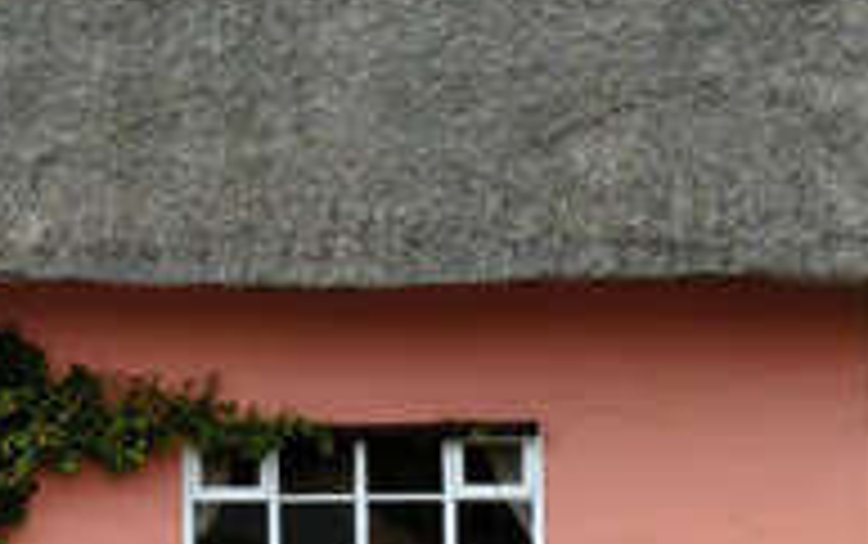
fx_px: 4001
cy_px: 101
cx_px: -621
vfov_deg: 7.8
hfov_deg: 11.6
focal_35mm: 169
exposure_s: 1/210
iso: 320
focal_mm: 21.4
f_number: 11
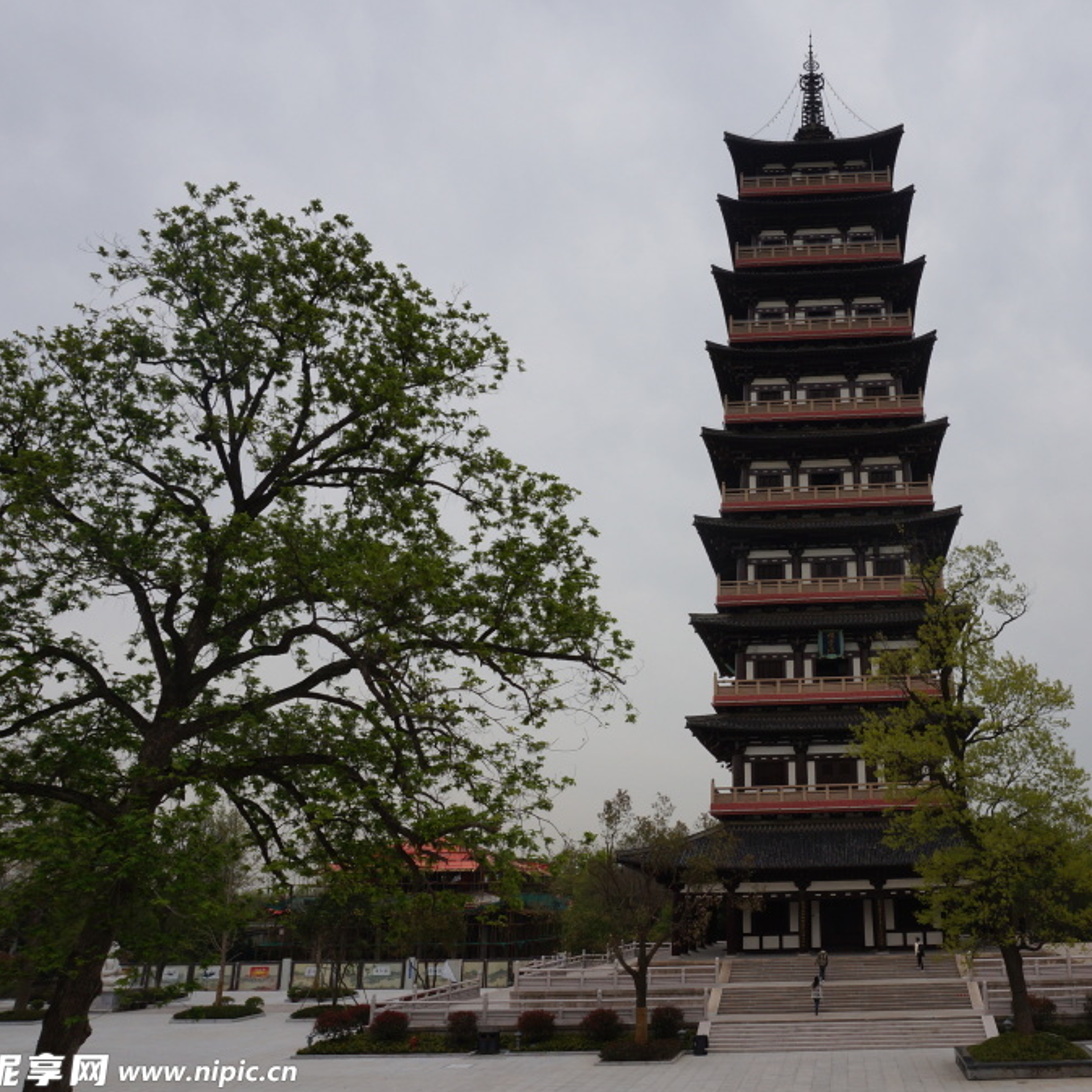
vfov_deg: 52.5
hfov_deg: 50.9
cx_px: 785
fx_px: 1106
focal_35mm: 31
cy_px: 548
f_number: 13
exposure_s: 1/60
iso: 200
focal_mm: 16
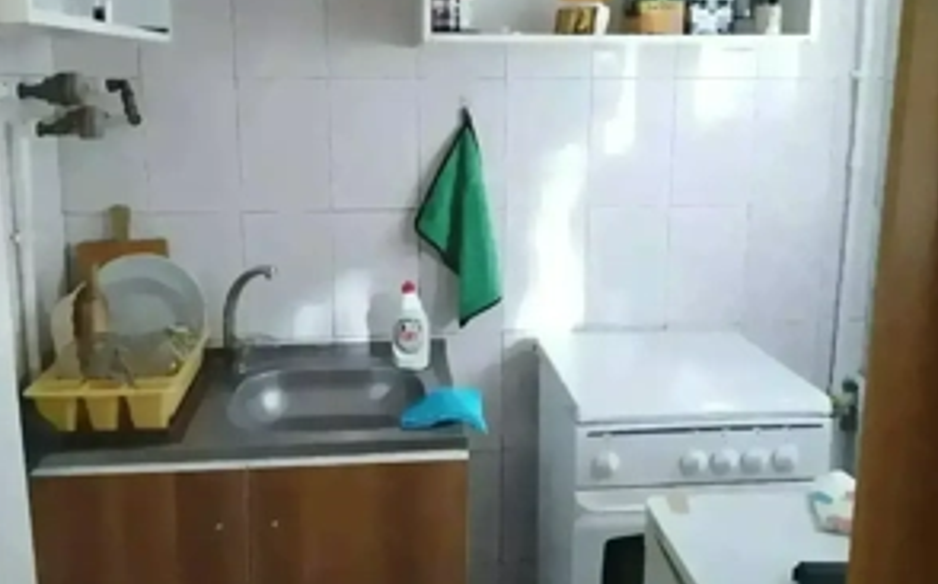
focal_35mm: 39
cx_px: 472
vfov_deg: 32.6
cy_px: 230
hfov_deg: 50.4
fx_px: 996
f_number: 1.9
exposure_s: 1/60
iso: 353
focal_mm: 4.94
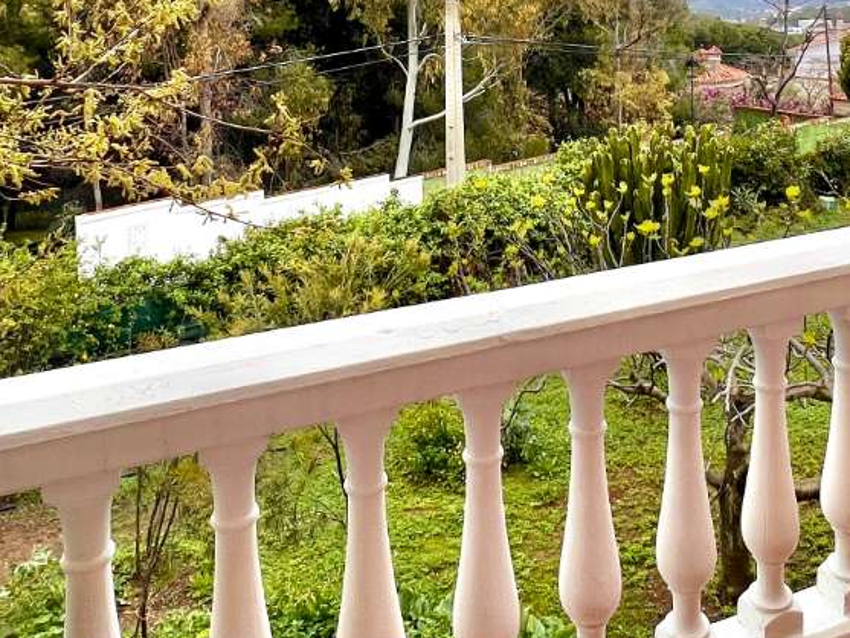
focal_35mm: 35
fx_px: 860
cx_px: 606
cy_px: -1
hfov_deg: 51.0
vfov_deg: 36.6
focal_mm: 1.57
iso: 32
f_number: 1.8
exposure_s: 1/1698
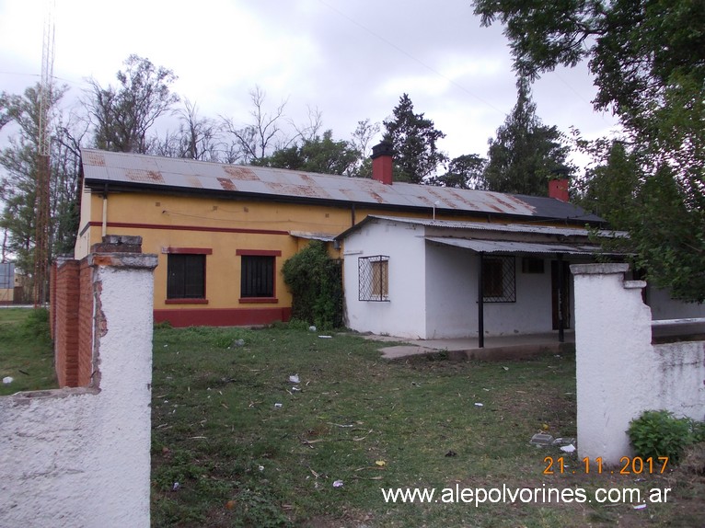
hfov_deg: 63.5
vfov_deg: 49.7
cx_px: 352
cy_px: 264
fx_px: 570
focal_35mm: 28
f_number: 2.7
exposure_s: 1/500
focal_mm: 4
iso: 80
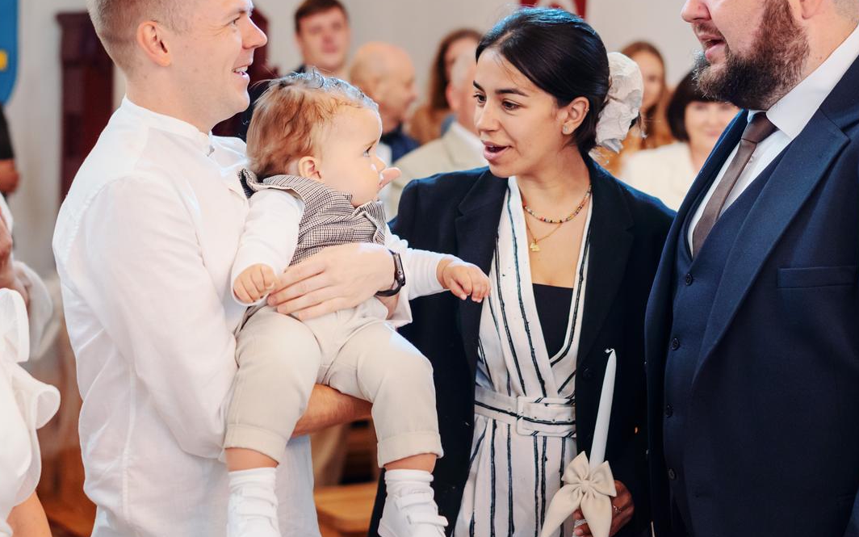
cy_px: 199
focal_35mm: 79
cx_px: 310
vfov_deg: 16.5
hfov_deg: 26.0
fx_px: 1849
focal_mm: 55
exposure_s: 1/125
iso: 1600
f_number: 2.5
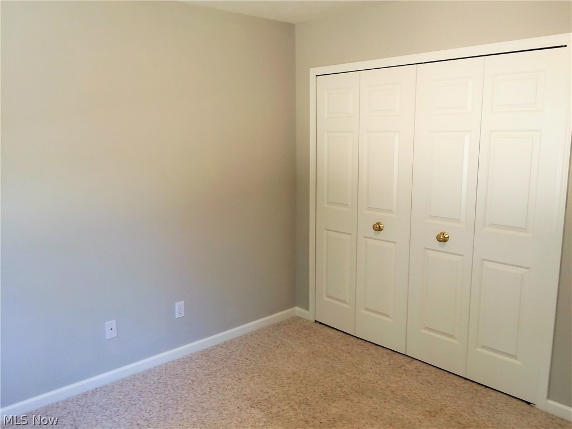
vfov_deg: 48.2
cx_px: 286
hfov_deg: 61.7
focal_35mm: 29
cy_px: 214
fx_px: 479
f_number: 2.2
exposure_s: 1/30
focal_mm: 4.15
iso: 40
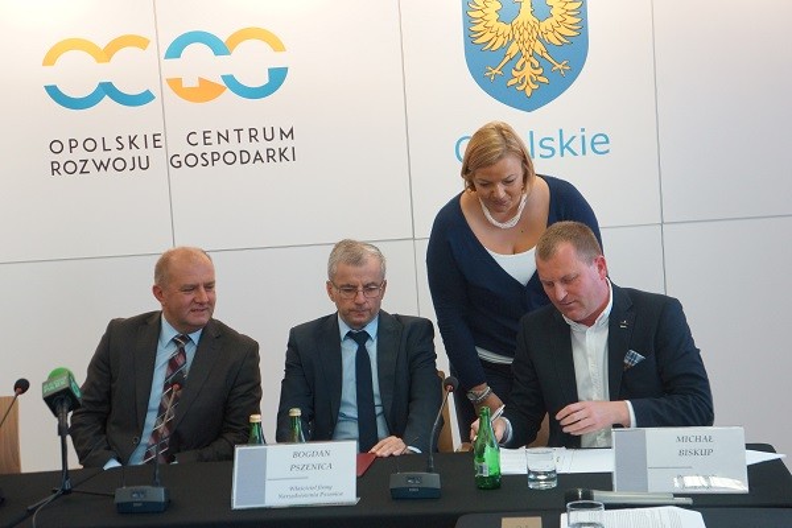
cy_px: 264
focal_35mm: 69
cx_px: 396
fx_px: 1518
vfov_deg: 19.7
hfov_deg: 29.2
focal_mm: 46
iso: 1600
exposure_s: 1/125
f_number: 5
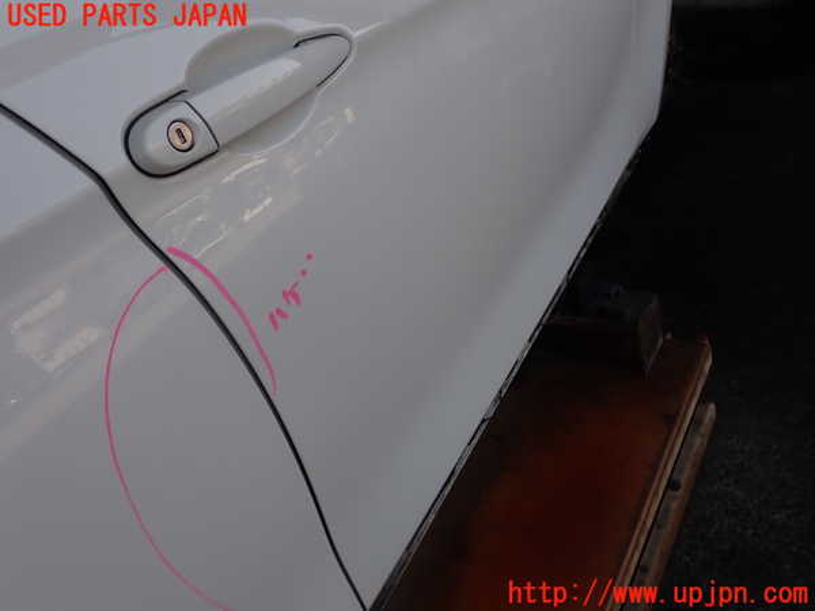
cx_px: 408
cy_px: 306
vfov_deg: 46.8
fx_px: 706
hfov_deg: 60.0
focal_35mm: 30
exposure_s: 1/400
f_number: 3.2
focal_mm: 5.4
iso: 100
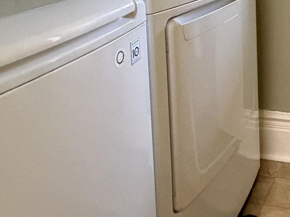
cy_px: -50
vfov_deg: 26.6
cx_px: 309
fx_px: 402
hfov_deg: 34.8
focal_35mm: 48
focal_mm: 2.22
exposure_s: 1/60
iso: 800
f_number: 2.2
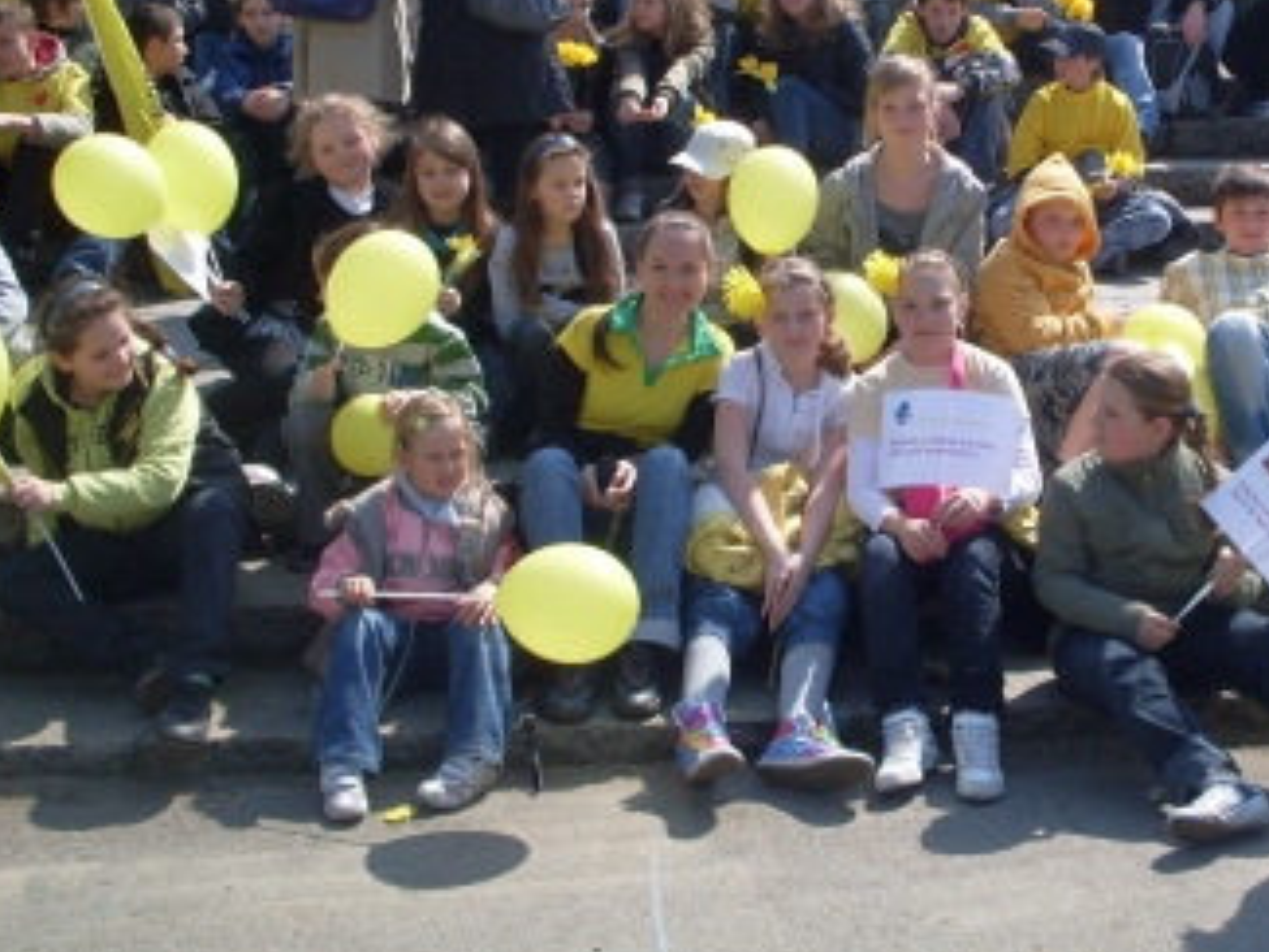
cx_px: 921
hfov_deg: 30.8
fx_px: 2274
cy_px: 226
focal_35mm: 62
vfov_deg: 23.4
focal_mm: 6.3
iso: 80
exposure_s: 1/125
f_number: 8.4
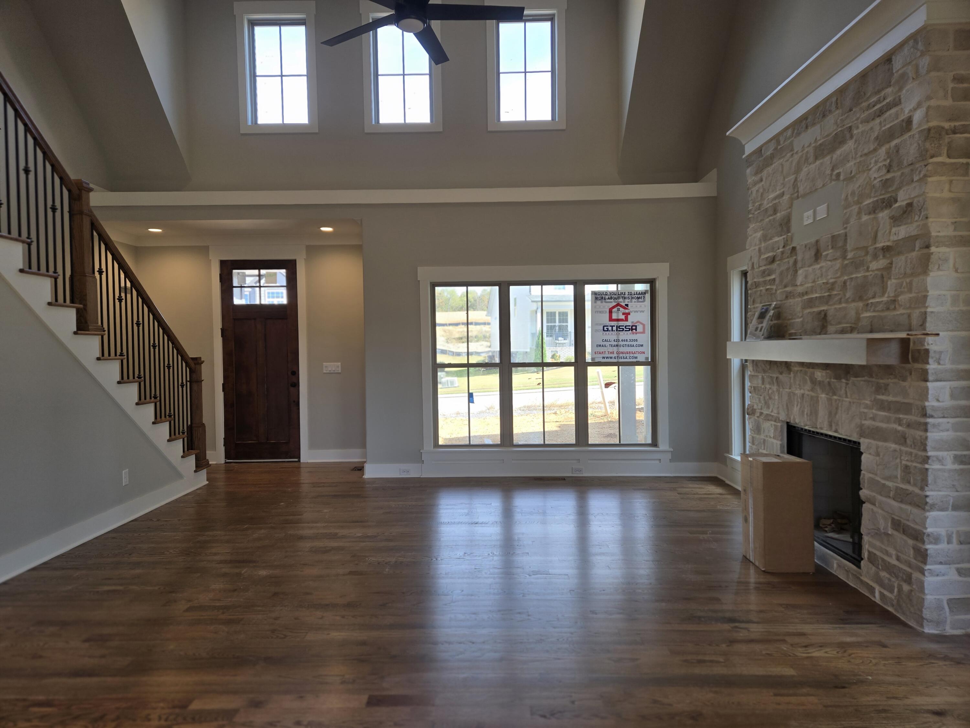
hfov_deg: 73.9
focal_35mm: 23
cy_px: 364
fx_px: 644
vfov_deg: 58.9
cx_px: 485
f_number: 1.8
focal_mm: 5.4
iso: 25
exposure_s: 1/247
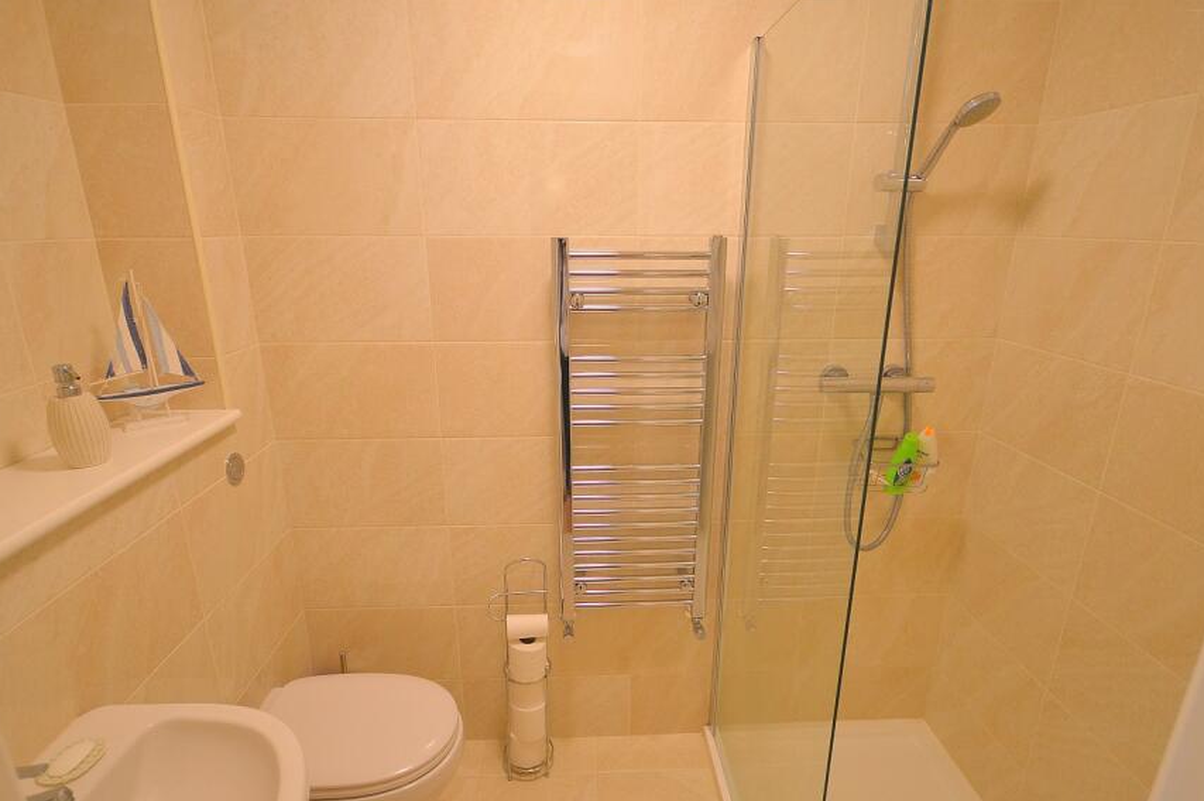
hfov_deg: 90.0
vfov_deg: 67.2
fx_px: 601
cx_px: 587
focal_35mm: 18
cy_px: 424
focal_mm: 10
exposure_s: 1/60
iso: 500
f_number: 4
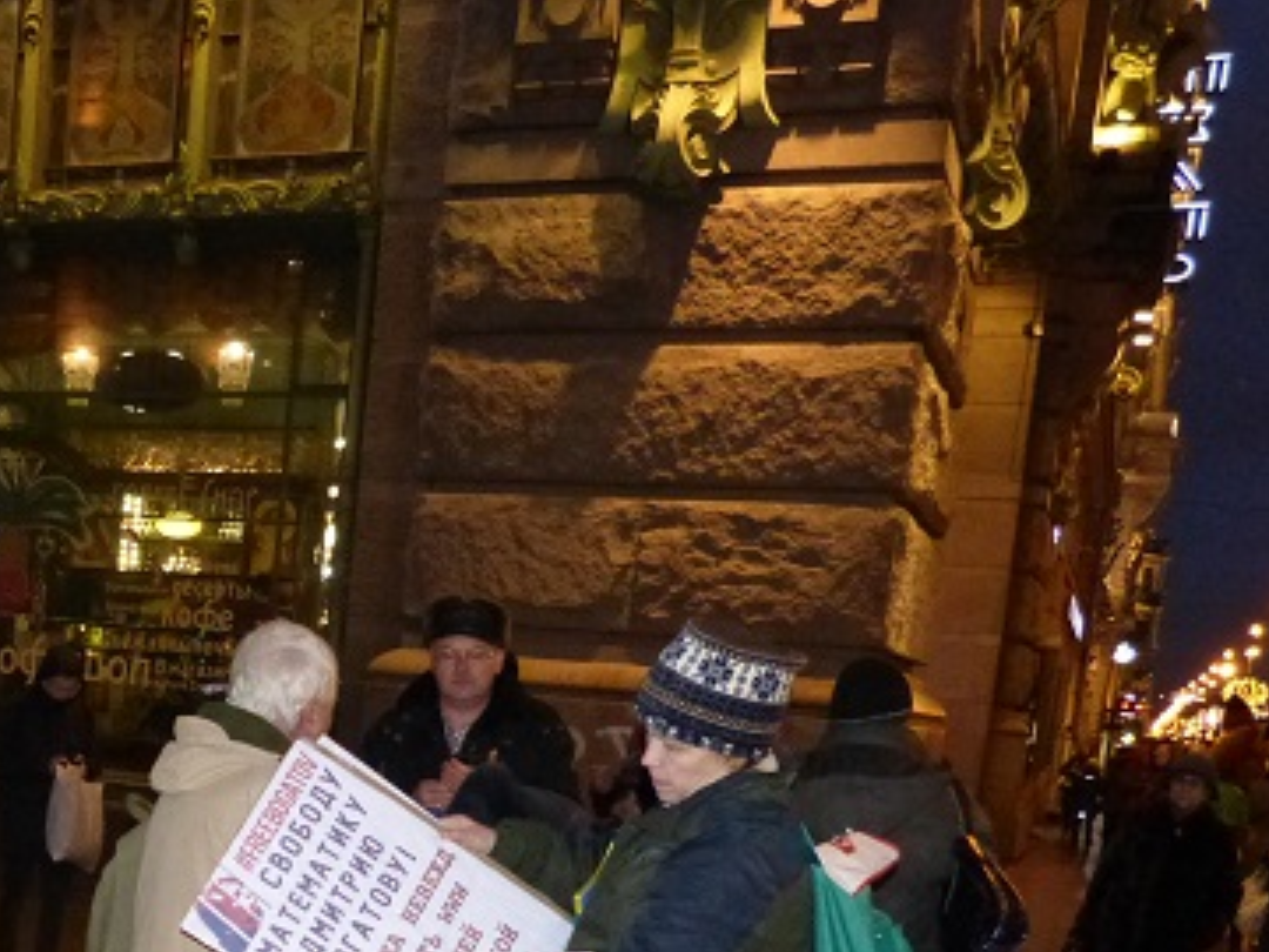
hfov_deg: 35.9
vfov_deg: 27.5
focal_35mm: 50
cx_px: 123
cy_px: 948
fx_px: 1833
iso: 800
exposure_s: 1/60
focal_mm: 4.5
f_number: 2.8
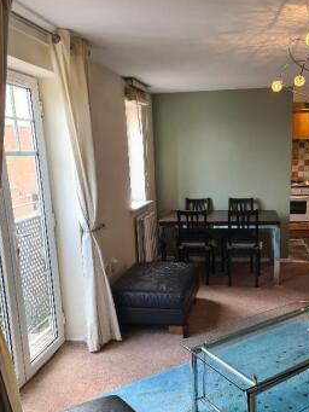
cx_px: 194
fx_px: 381
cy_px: 231
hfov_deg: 43.8
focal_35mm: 32
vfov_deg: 56.6
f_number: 1.8
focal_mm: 7
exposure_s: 1/100
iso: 80
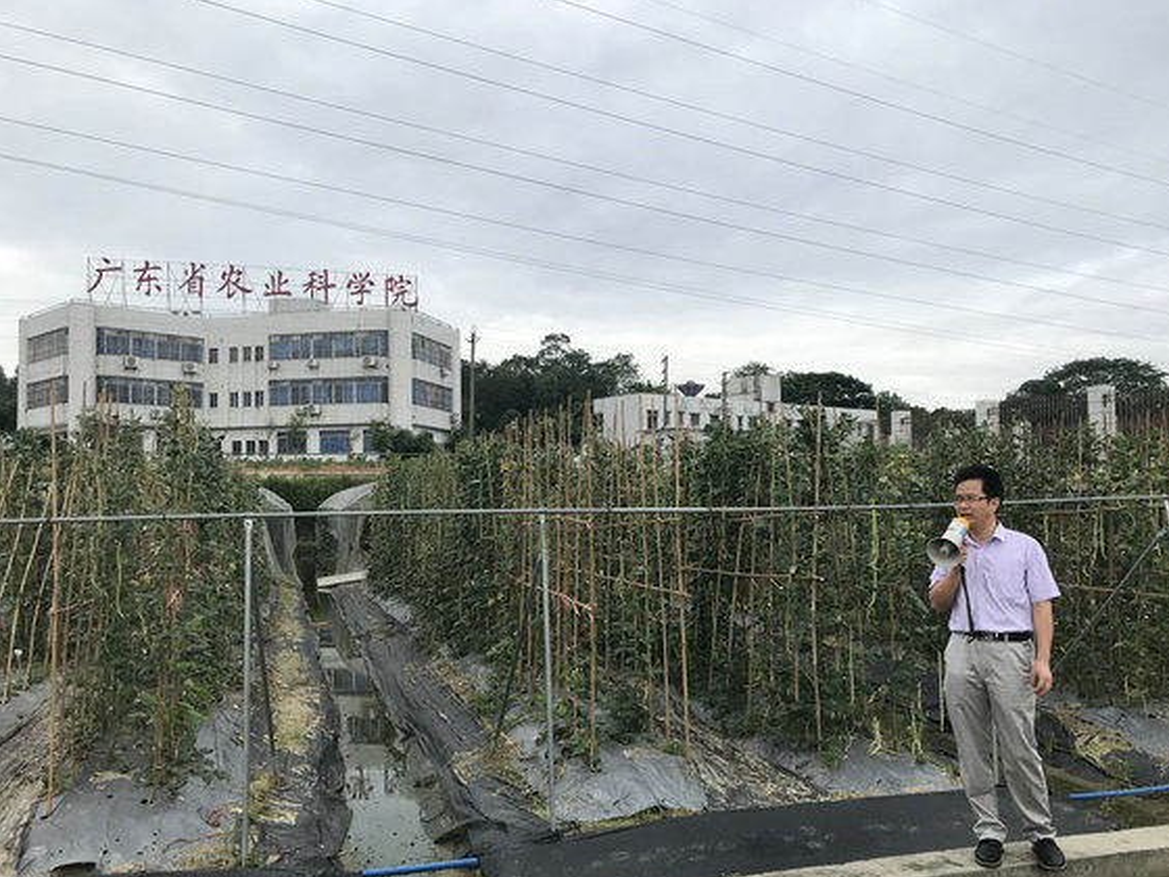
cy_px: 464
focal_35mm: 30
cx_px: 624
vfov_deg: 46.8
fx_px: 1013
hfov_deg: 59.9
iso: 20
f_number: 1.8
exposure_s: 1/912
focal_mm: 3.99
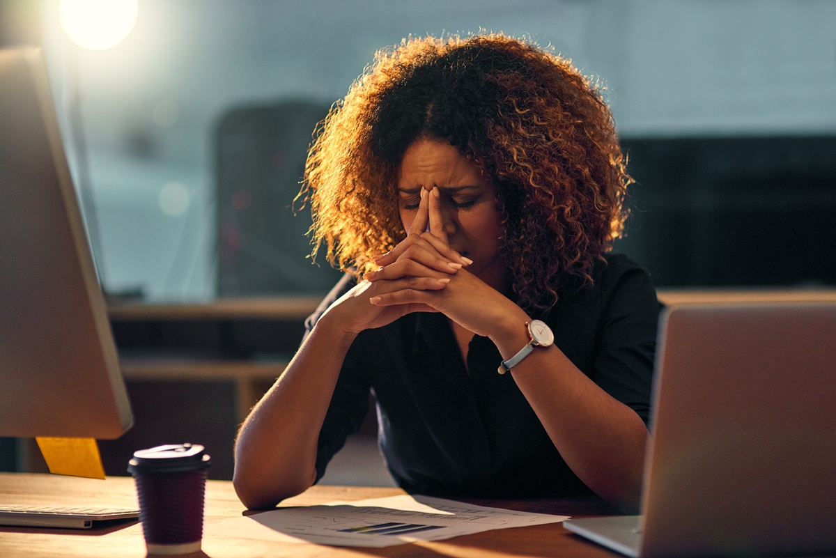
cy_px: 279
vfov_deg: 16.1
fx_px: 1974
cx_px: 418
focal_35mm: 85
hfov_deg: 23.9
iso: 640
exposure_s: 1/125
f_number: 2
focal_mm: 85
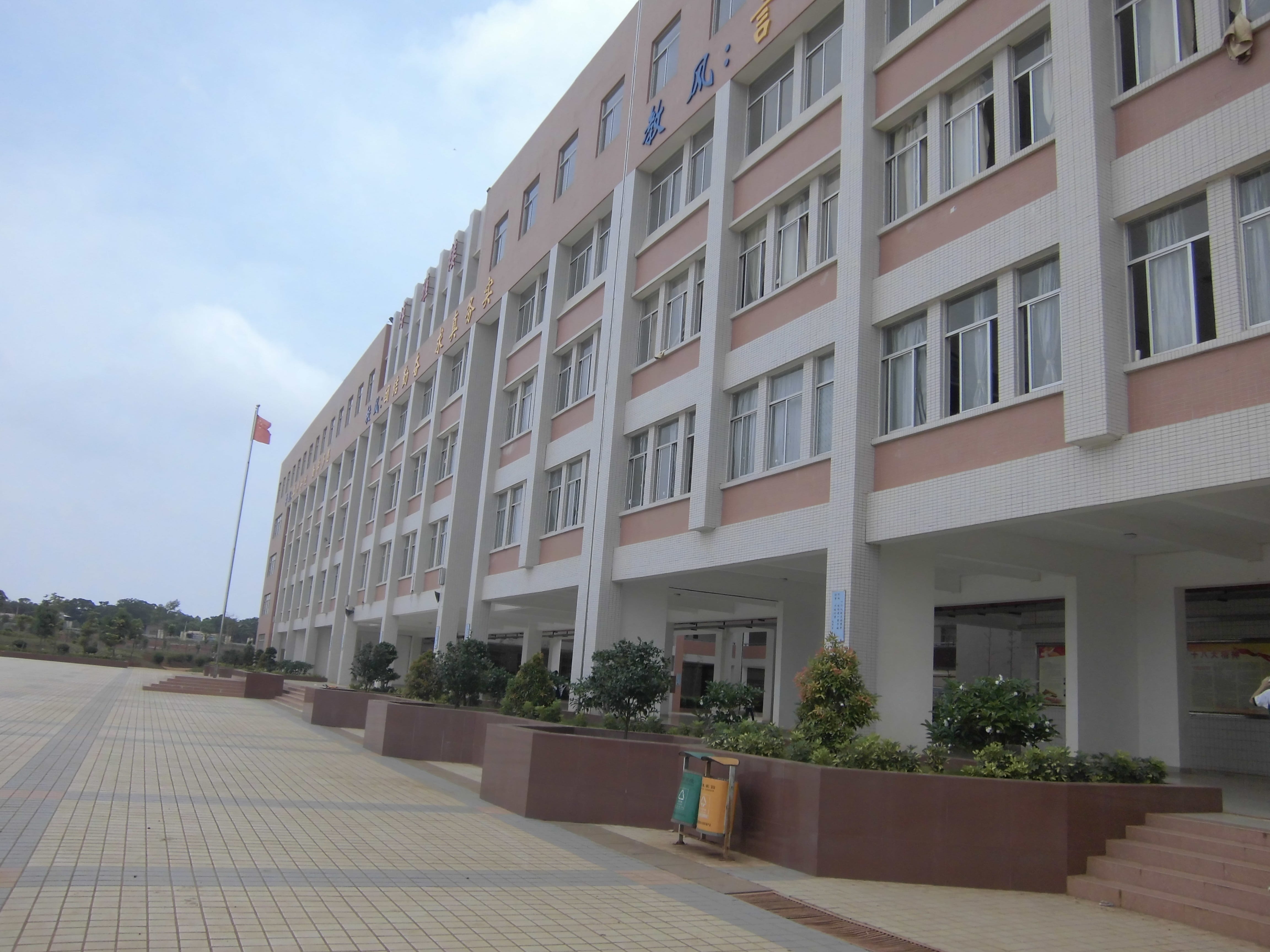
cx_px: 635
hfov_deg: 67.3
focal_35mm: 26
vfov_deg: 53.1
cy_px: 476
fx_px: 954
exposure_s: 1/160
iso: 100
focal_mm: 4.7
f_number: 7.9
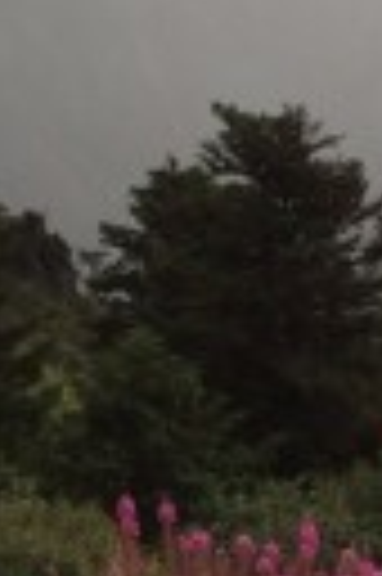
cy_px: 266
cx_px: 440
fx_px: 2553
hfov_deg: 8.5
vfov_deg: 12.9
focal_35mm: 160
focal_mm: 4.15
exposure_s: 1/100
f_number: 2.2
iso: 32
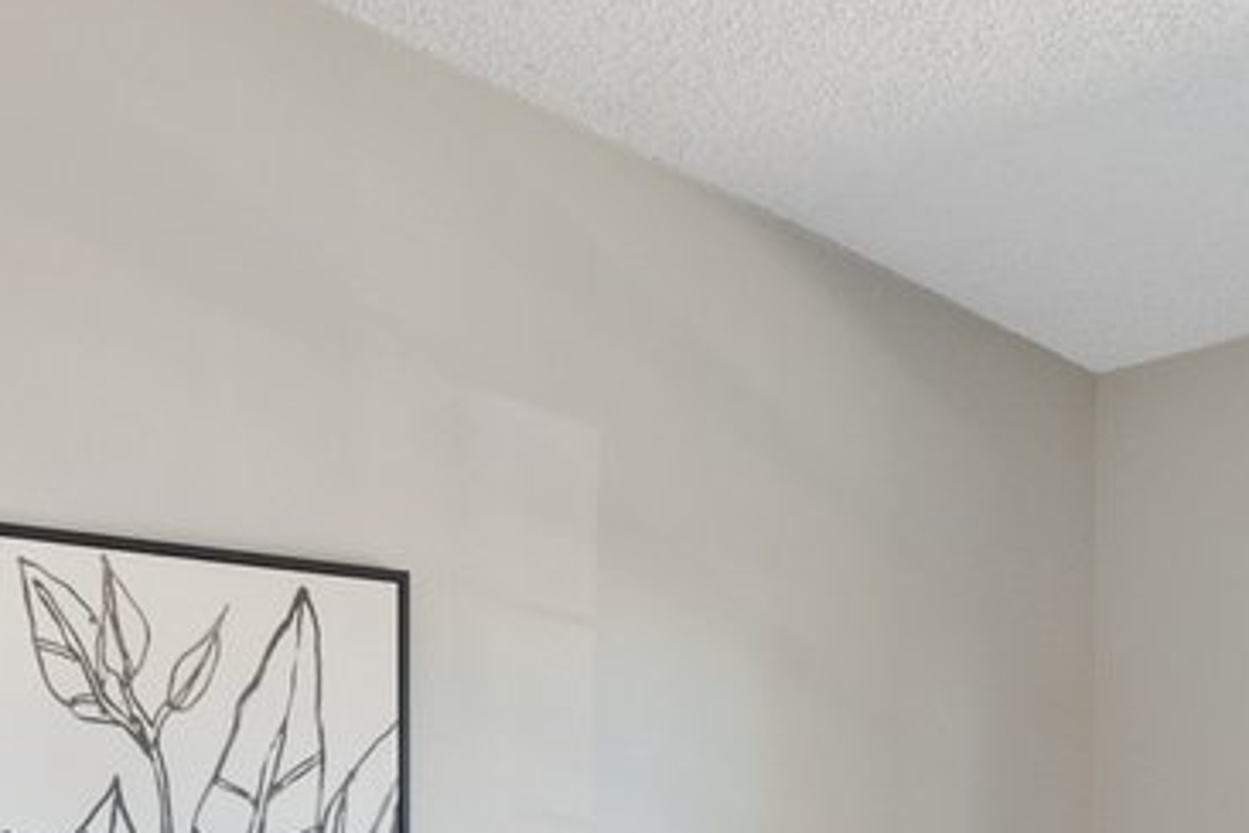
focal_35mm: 95
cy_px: 1366
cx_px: 1198
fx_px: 3296
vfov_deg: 13.3
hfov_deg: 20.9
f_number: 8
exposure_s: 1/15
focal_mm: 17
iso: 800
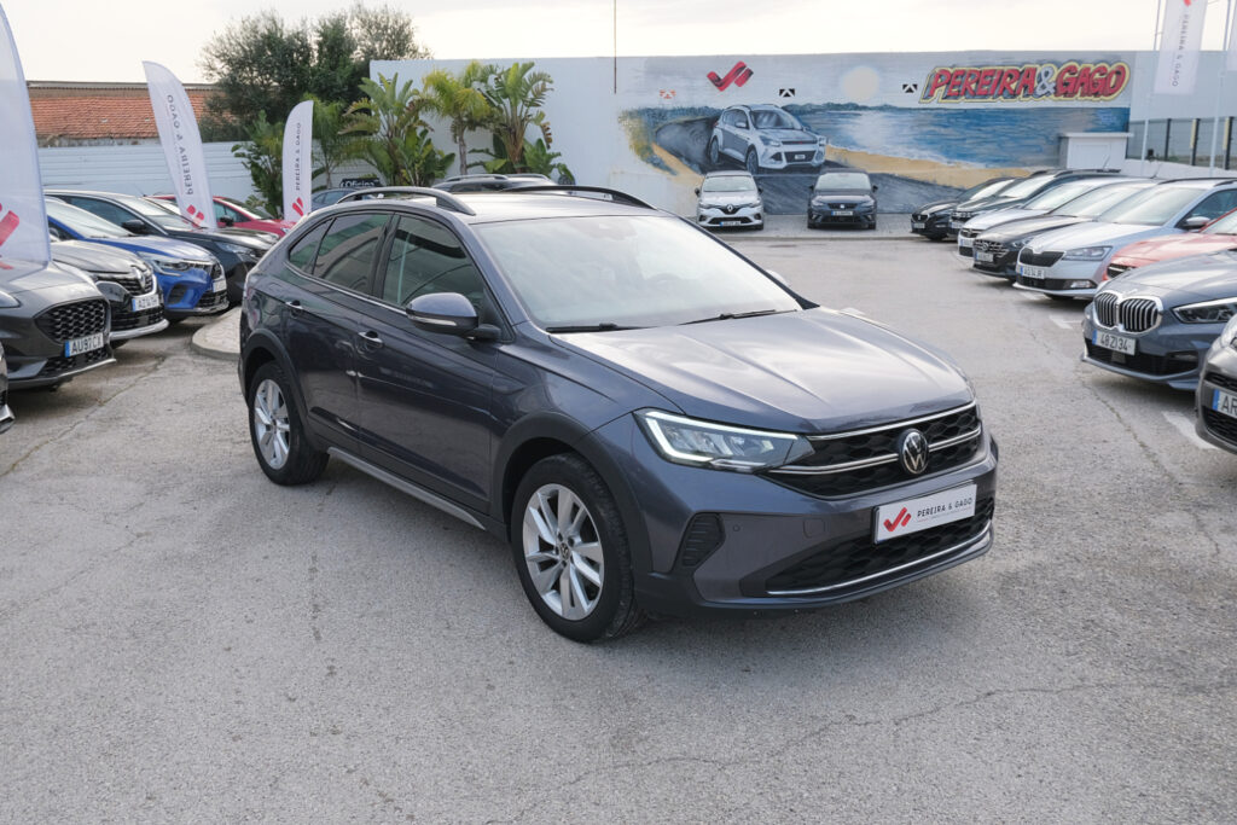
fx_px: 1065
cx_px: 618
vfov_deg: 42.3
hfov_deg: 60.3
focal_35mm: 31
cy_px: 412
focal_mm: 20.9
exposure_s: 1/200
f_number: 8
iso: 500
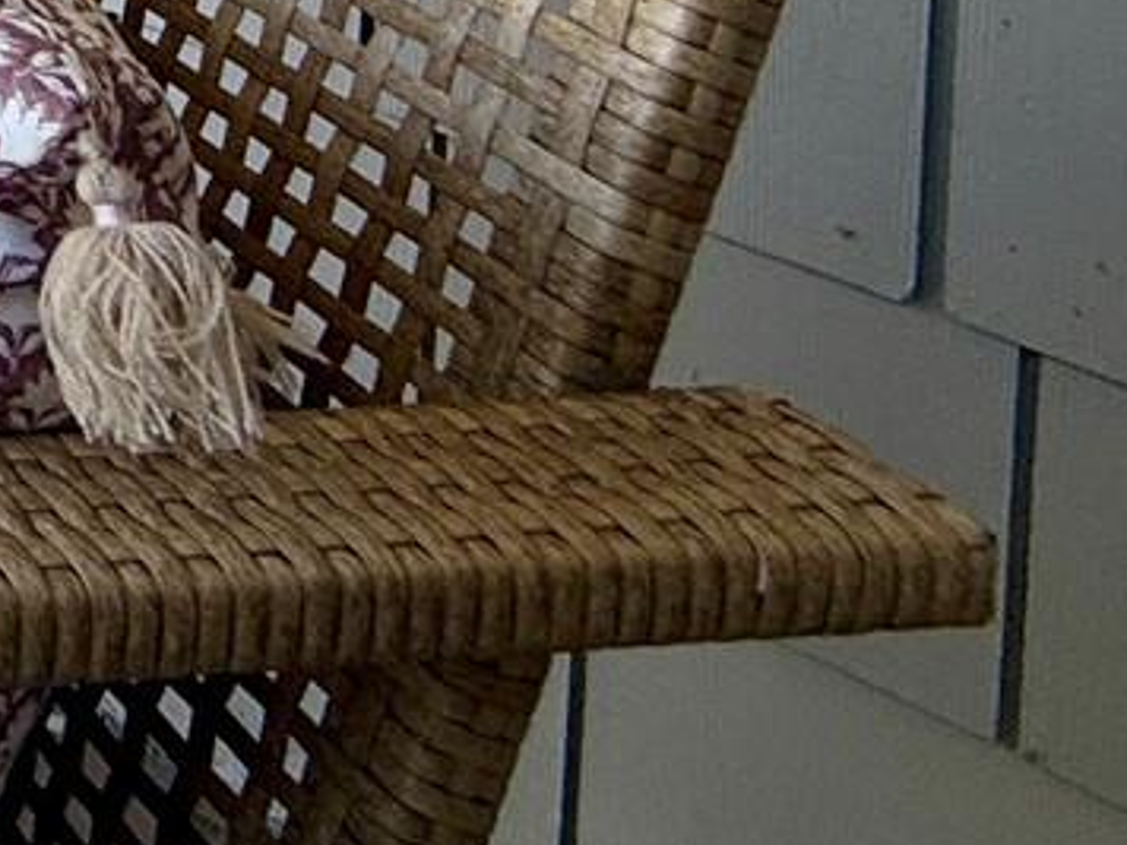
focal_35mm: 63
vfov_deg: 16.8
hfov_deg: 17.8
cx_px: -1254
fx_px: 2051
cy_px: -883
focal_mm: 2.22
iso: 40
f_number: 2.2
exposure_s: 1/99
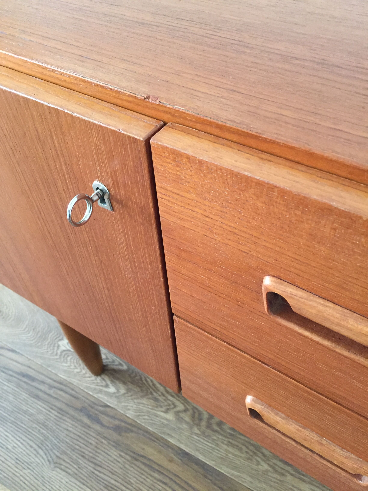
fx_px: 411
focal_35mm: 29
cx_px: 184
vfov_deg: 61.7
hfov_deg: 48.2
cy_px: 246
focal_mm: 4.15
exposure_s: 1/33
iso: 250
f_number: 2.2
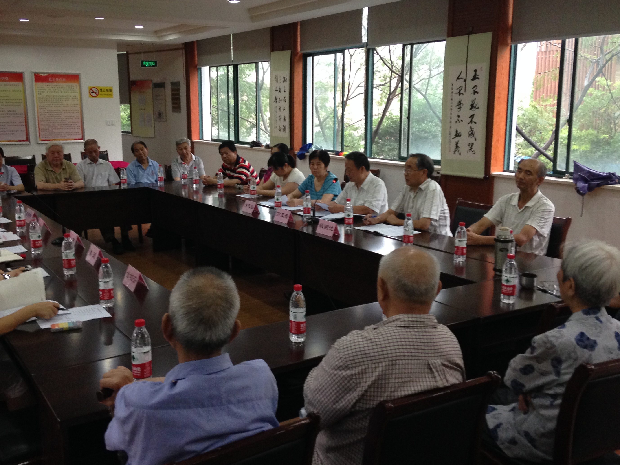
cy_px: 209
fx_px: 698
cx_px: 277
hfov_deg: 47.8
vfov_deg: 36.8
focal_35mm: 39
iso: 200
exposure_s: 1/20
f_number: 2.4
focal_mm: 4.12
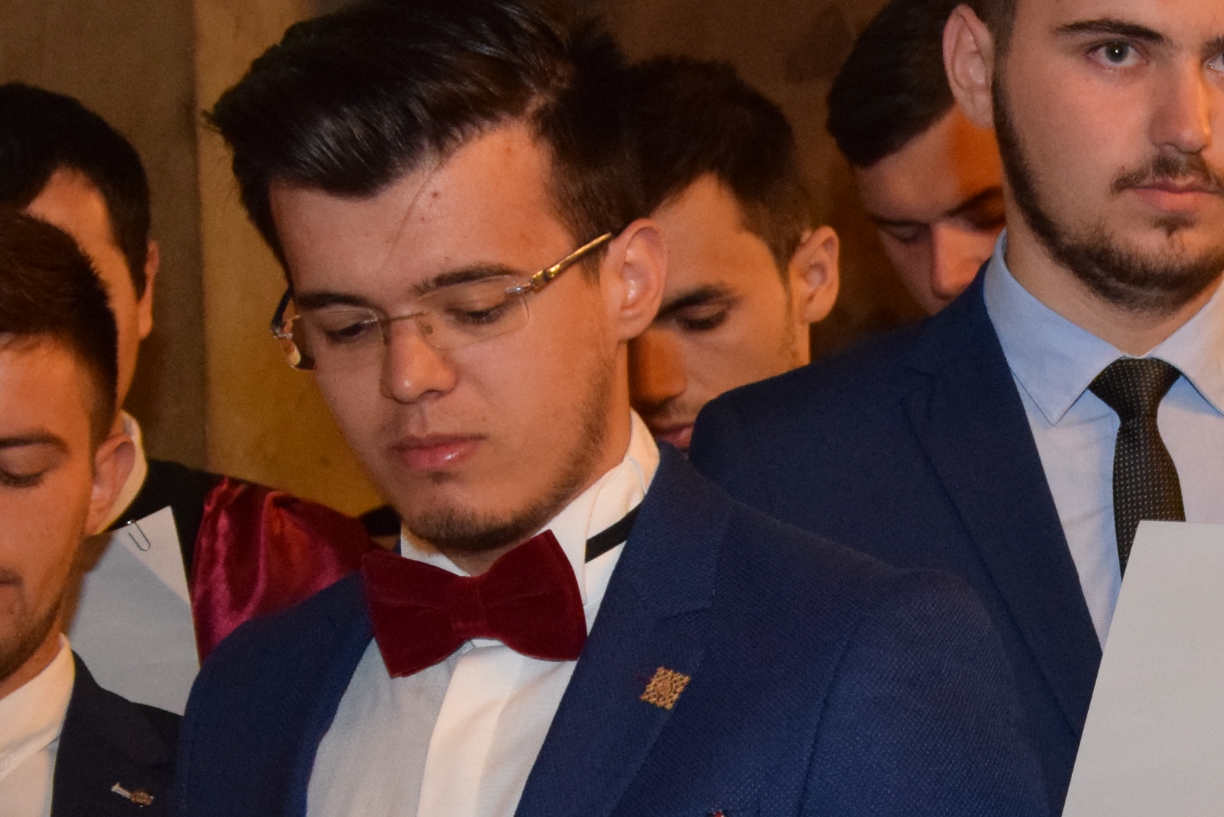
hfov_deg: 12.5
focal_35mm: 161
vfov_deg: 8.5
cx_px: 1366
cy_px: 627
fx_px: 5475
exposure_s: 1/50
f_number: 4.5
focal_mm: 40
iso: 2000
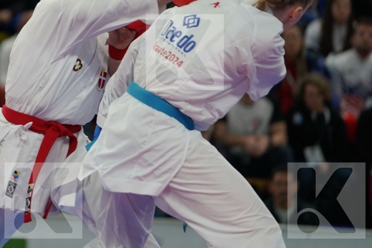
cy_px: 52
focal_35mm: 404
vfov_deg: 3.4
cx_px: 43
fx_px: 4174
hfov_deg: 5.1
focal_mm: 200
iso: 1600
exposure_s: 1/1000
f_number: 2.8
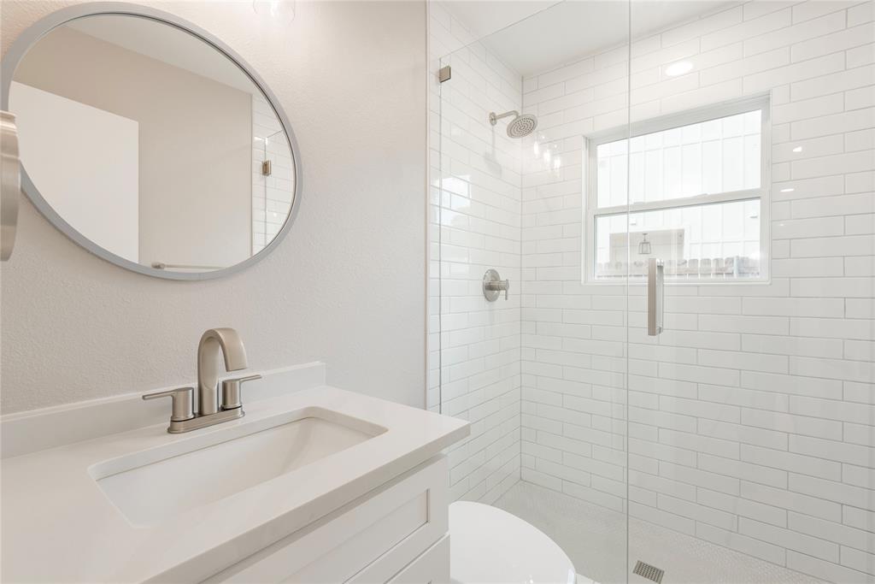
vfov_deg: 73.8
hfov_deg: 96.7
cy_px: 292
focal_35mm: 16
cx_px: 438
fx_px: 389
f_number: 7.1
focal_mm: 16
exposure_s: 1/13
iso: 100
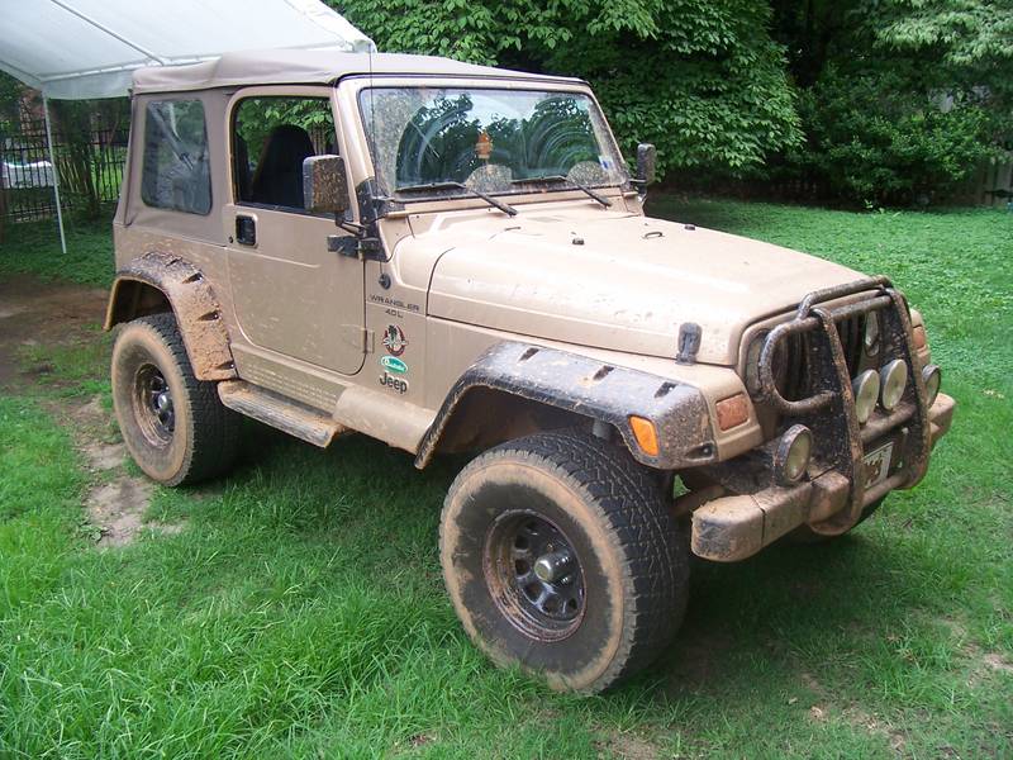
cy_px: 380
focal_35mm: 34
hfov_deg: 54.0
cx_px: 506
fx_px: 995
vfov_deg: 41.8
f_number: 2.7
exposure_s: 1/125
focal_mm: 5.6
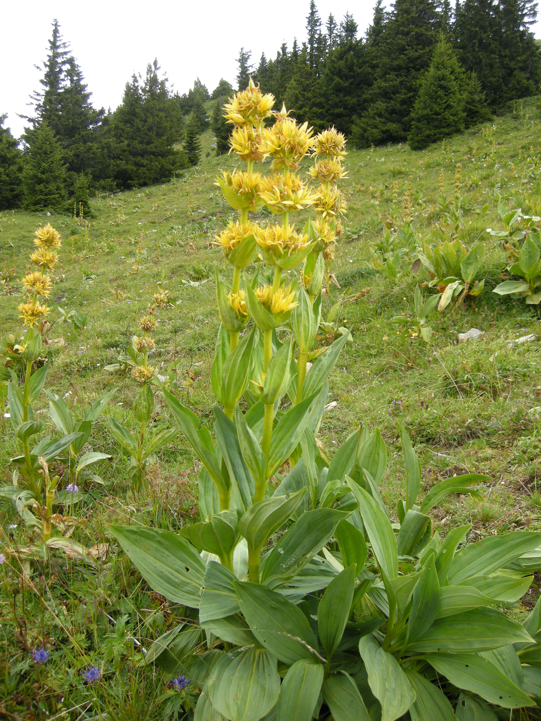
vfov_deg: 52.6
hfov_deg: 40.7
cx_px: 270
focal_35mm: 35
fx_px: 729
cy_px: 360
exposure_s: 1/78.3
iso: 64
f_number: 3.4
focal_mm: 7.5
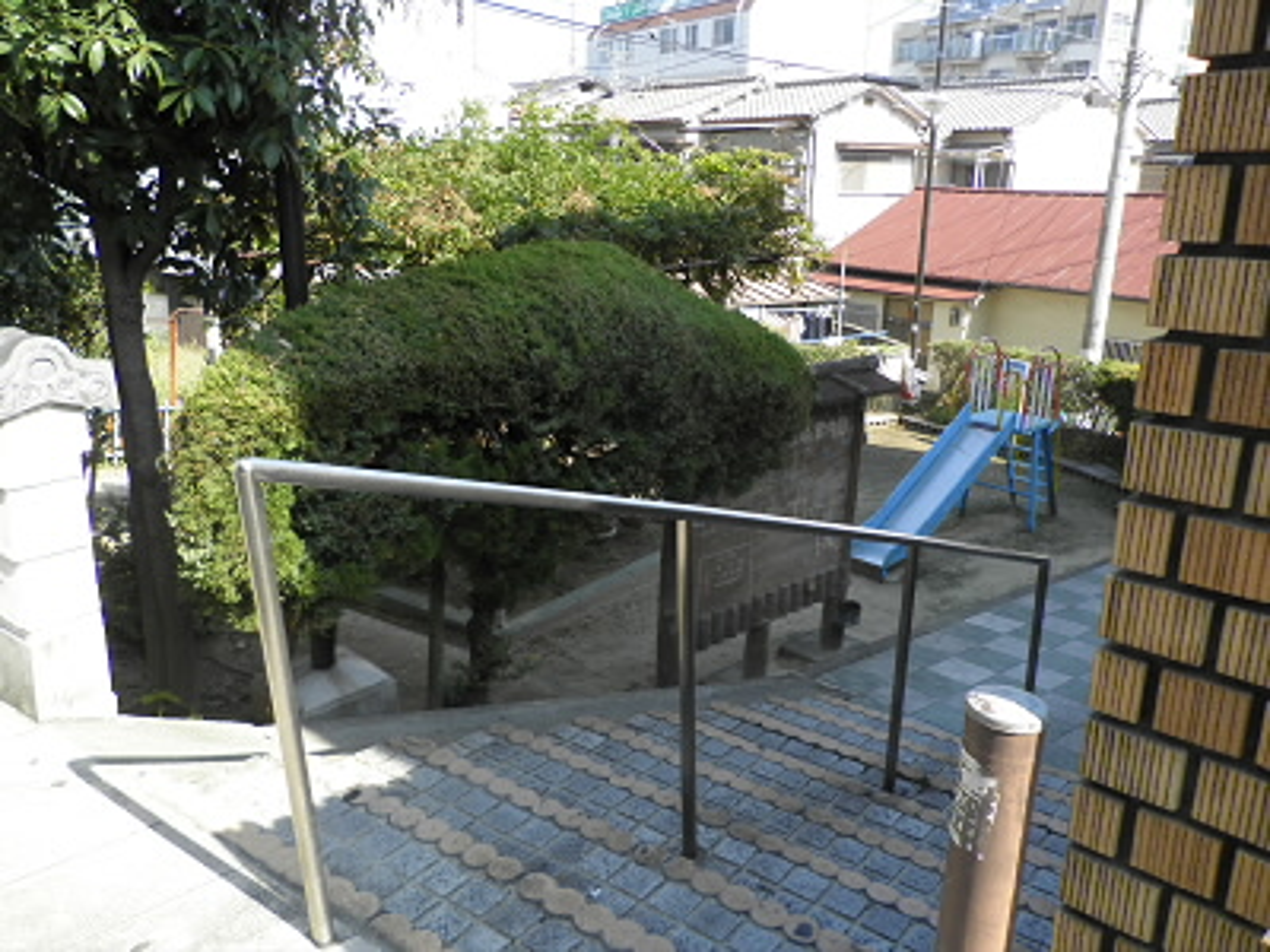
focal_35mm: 27
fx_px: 991
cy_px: 476
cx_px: 635
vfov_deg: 51.4
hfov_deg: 65.3
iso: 64
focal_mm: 4.9
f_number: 3.2
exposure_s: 1/200
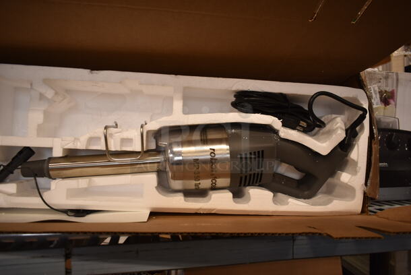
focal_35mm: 27
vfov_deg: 48.0
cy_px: 138
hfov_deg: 67.3
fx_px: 309
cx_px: 206
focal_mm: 18
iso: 320
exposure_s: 1/30
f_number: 3.5
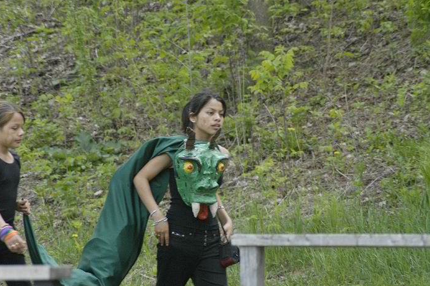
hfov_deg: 6.8
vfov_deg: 4.6
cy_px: 143
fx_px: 3607
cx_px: 214
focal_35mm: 302
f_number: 5
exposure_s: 1/100
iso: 400
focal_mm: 200
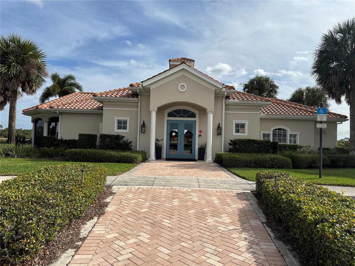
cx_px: 178
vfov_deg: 56.8
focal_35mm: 24
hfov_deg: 71.6
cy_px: 133
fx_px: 246
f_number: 1.78
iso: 80
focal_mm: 6.86
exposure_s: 1/8197
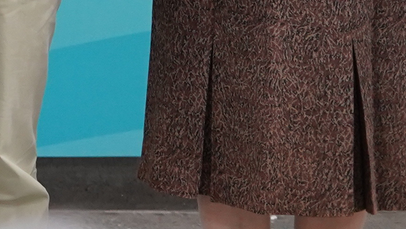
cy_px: -643
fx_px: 3886
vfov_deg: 3.2
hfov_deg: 5.7
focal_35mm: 361
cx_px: -719
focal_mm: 50
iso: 1600
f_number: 3.2
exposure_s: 1/160
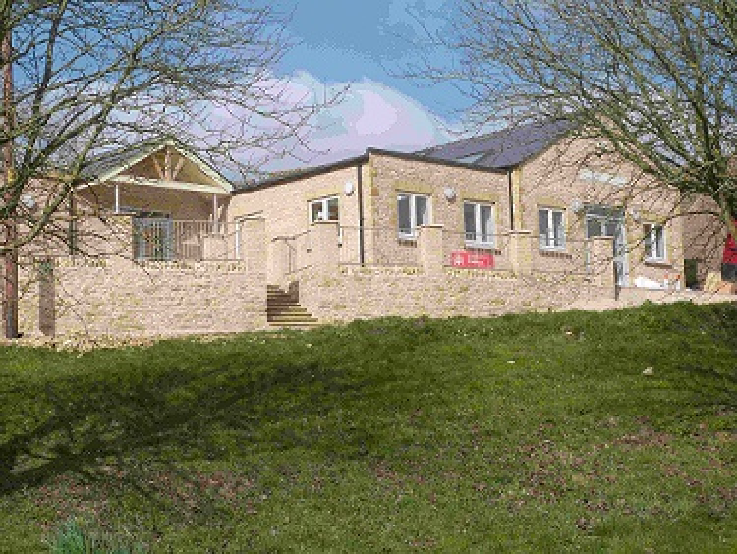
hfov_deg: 28.5
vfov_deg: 21.7
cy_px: 277
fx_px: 1449
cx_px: 368
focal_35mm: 68
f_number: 5.6
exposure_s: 1/500
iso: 100
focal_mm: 12.1
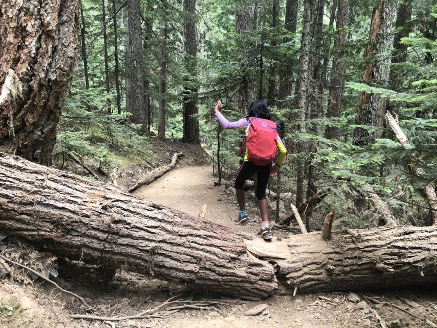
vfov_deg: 49.7
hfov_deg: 63.4
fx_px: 353
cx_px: 218
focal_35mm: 28
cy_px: 164
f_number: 1.8
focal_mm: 3.99
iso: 40
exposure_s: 1/15
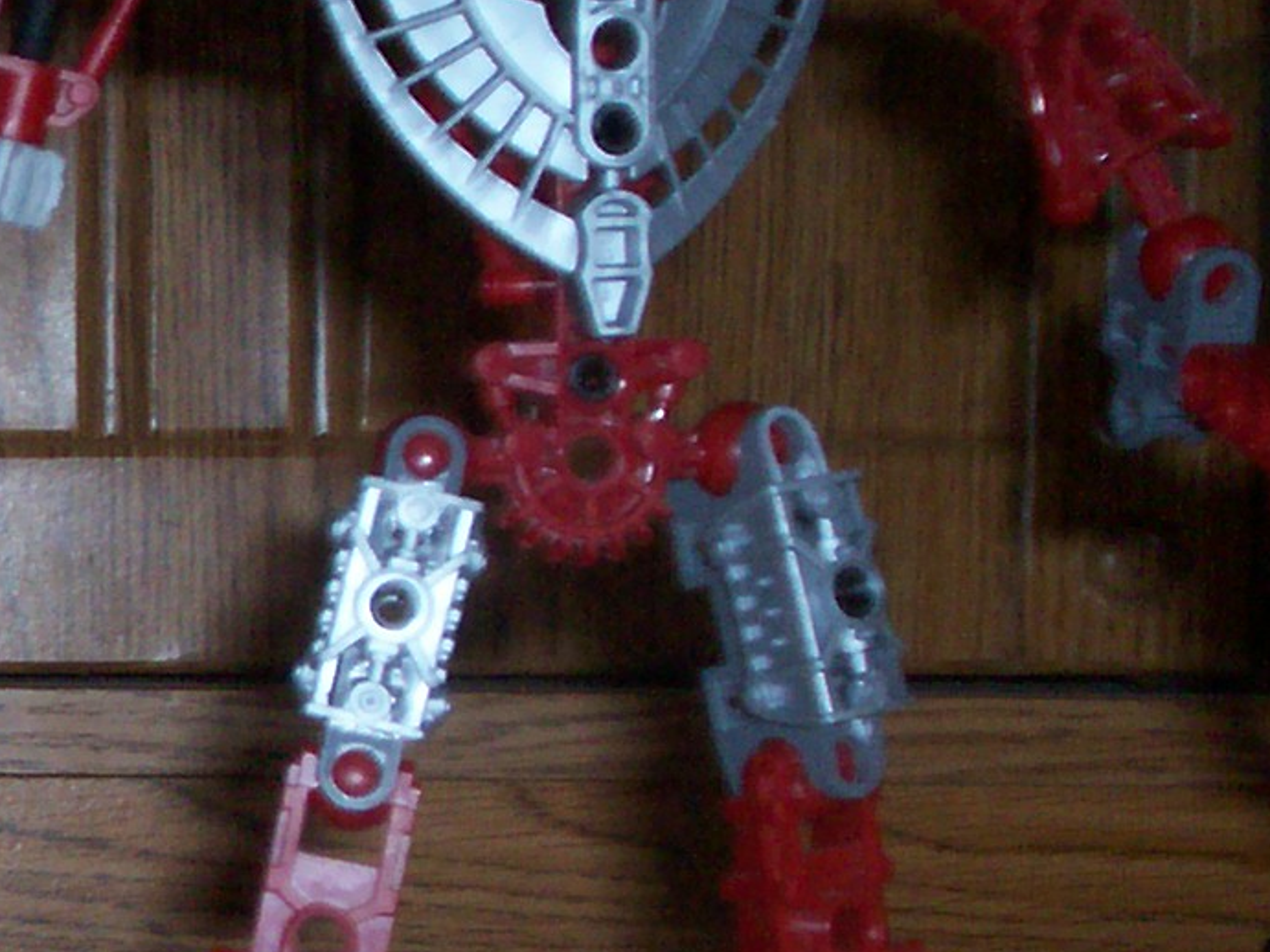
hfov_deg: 15.3
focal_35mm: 120
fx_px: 4402
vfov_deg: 12.3
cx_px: -568
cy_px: 757
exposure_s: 1/64
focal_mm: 5.9
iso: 140
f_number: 4.5
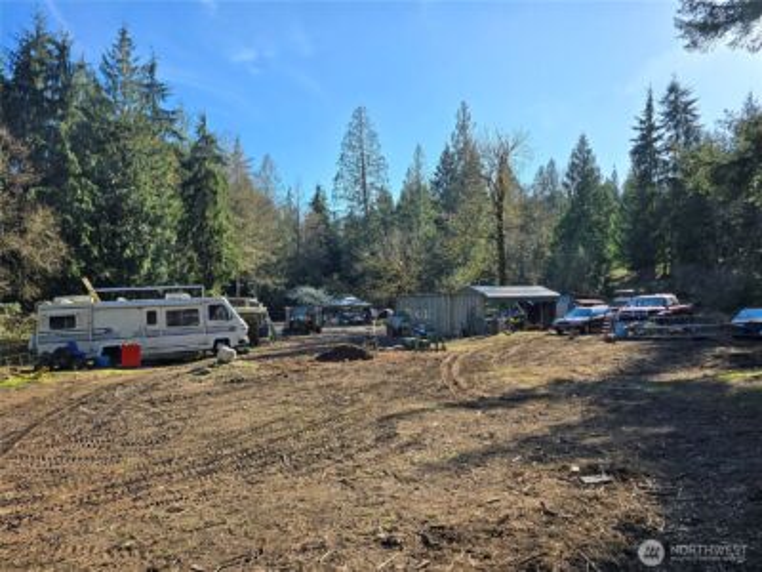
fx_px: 506
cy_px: 286
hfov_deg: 73.9
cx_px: 381
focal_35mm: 23
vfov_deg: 58.9
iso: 12
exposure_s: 1/455
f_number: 1.7
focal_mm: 6.3
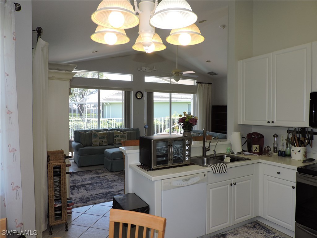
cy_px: 119
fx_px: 220
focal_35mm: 24
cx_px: 158
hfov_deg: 71.6
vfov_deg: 56.8
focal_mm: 4.3
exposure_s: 1/80
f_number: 3
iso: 100
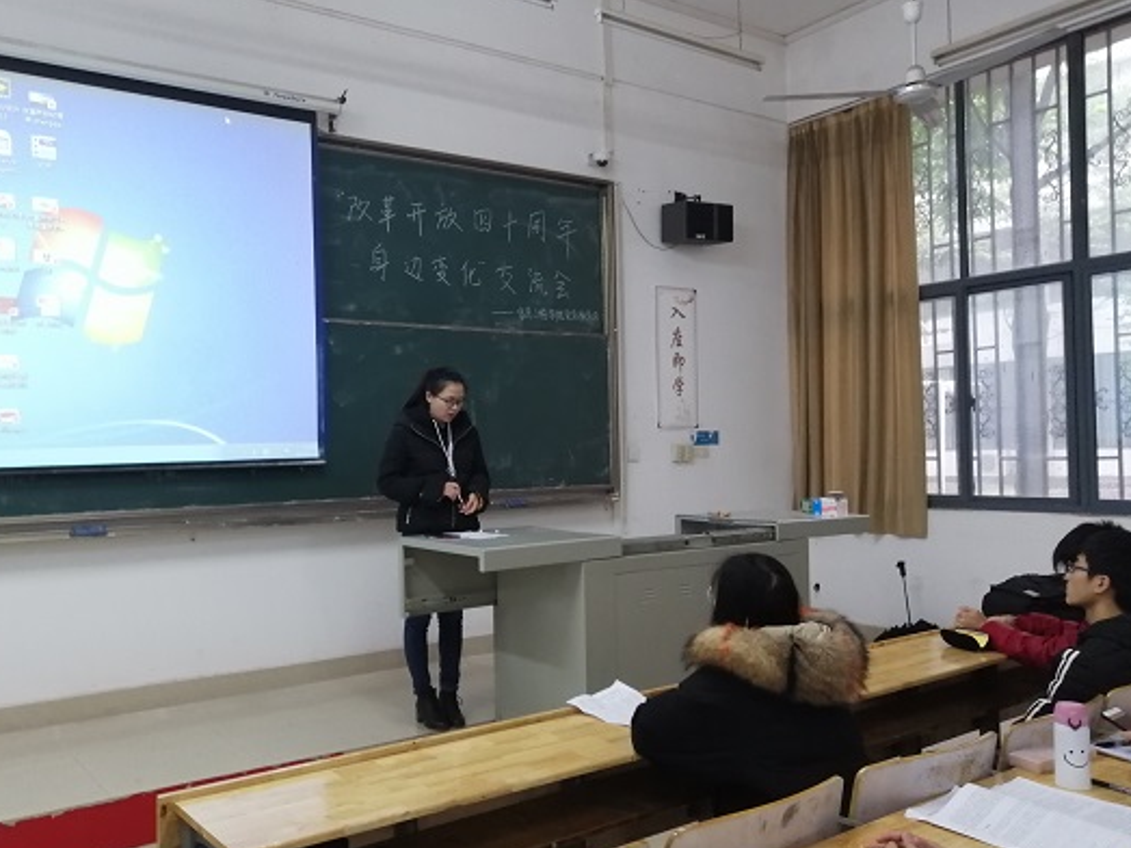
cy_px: 426
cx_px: 515
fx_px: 1013
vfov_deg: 45.4
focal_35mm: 31
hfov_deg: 58.3
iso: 320
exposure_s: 1/33.3
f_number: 1.8
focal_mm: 3.88
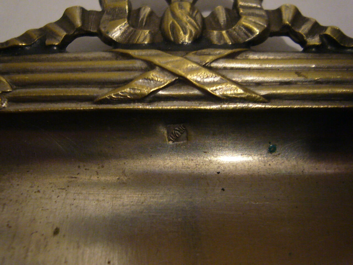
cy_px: 132
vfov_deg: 36.0
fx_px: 408
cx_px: 176
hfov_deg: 46.8
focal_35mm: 40
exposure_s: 1/15
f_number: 2.8
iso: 200
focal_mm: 4.7
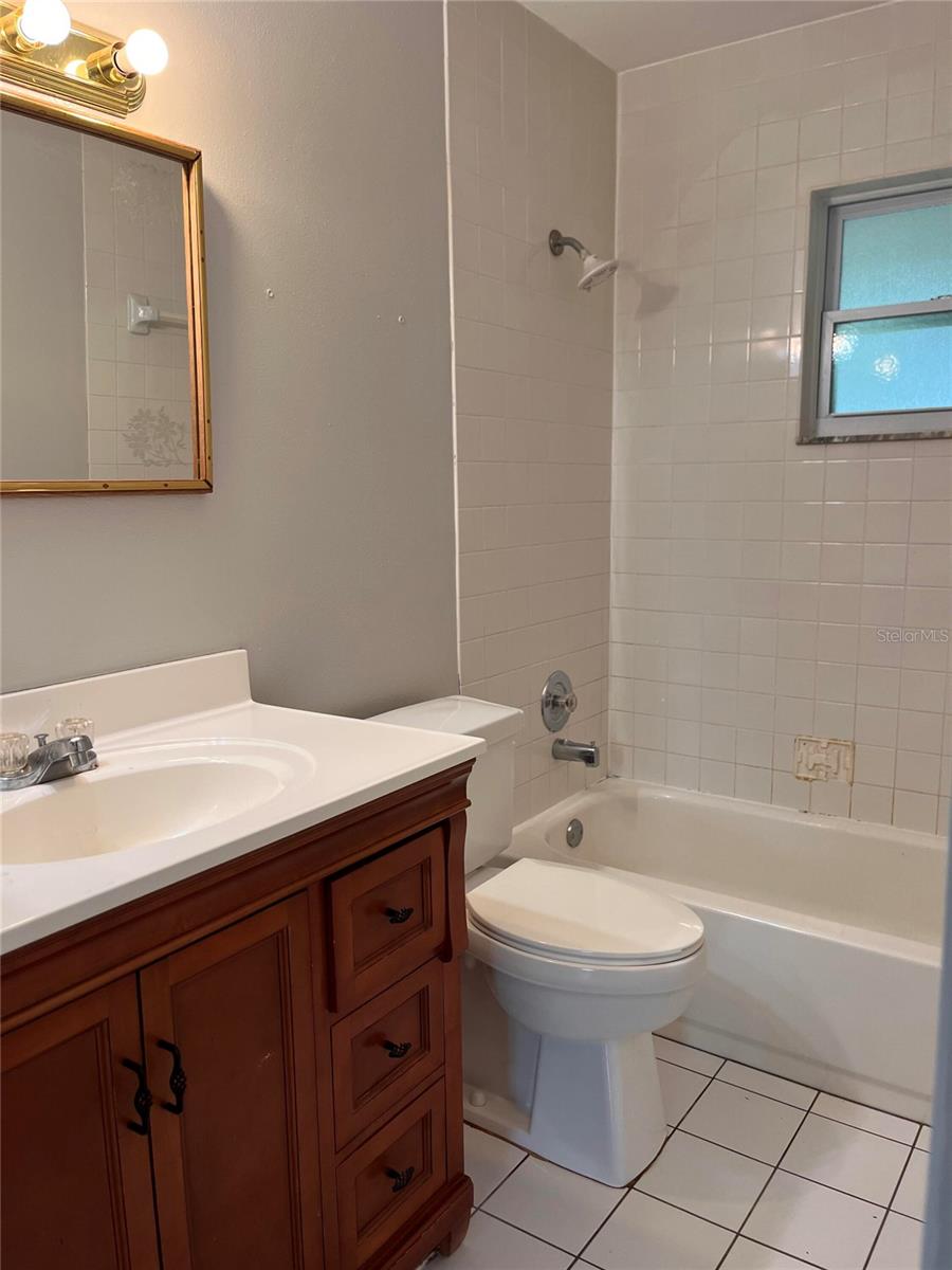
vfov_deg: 67.3
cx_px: 476
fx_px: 953
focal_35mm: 26
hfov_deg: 53.1
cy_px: 635
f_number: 1.6
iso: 125
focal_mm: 5.1
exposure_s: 1/120
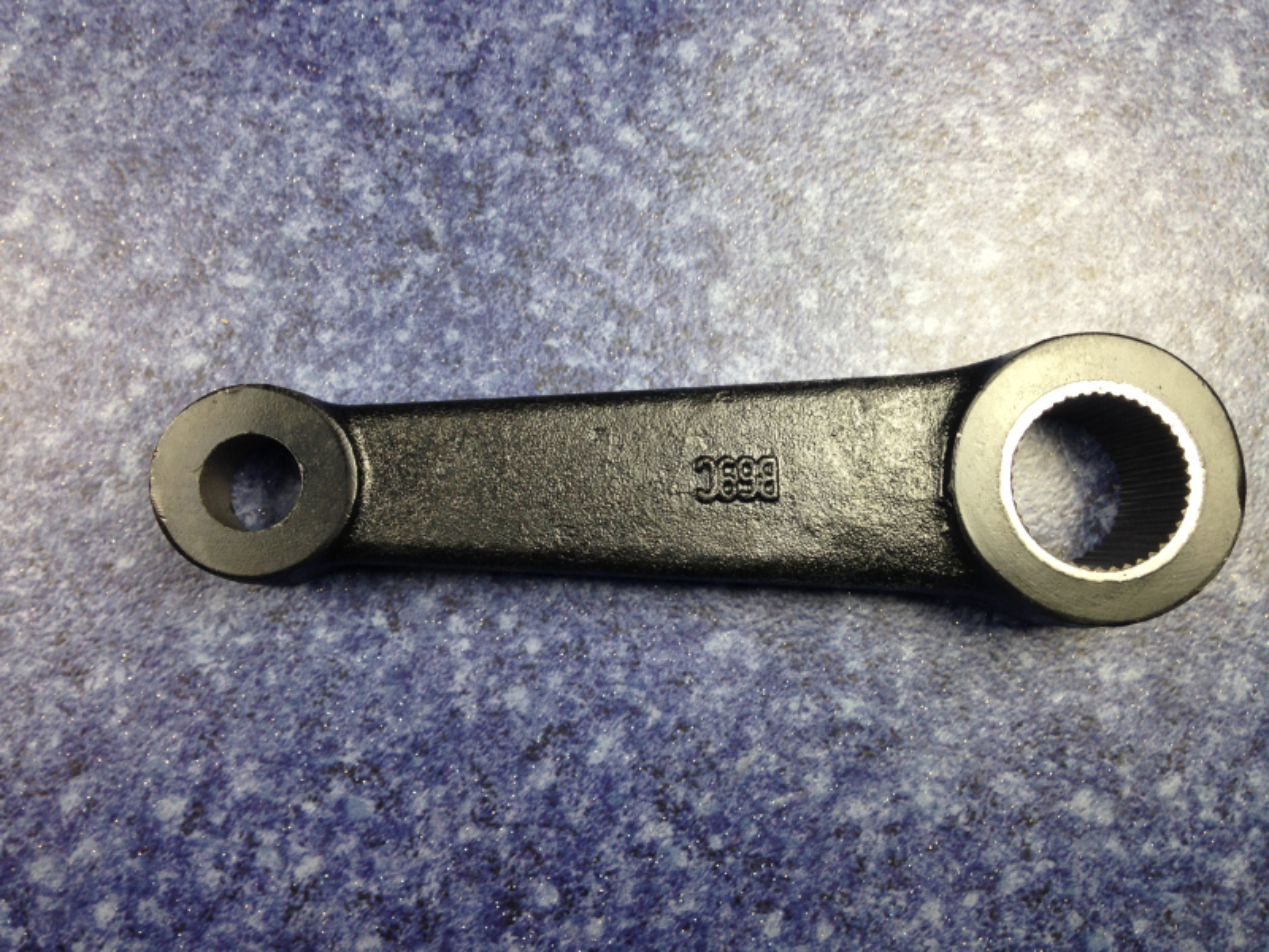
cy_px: 476
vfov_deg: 42.9
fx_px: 1210
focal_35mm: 33
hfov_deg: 55.4
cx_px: 634
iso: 64
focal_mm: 4.12
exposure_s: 1/20
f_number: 2.4
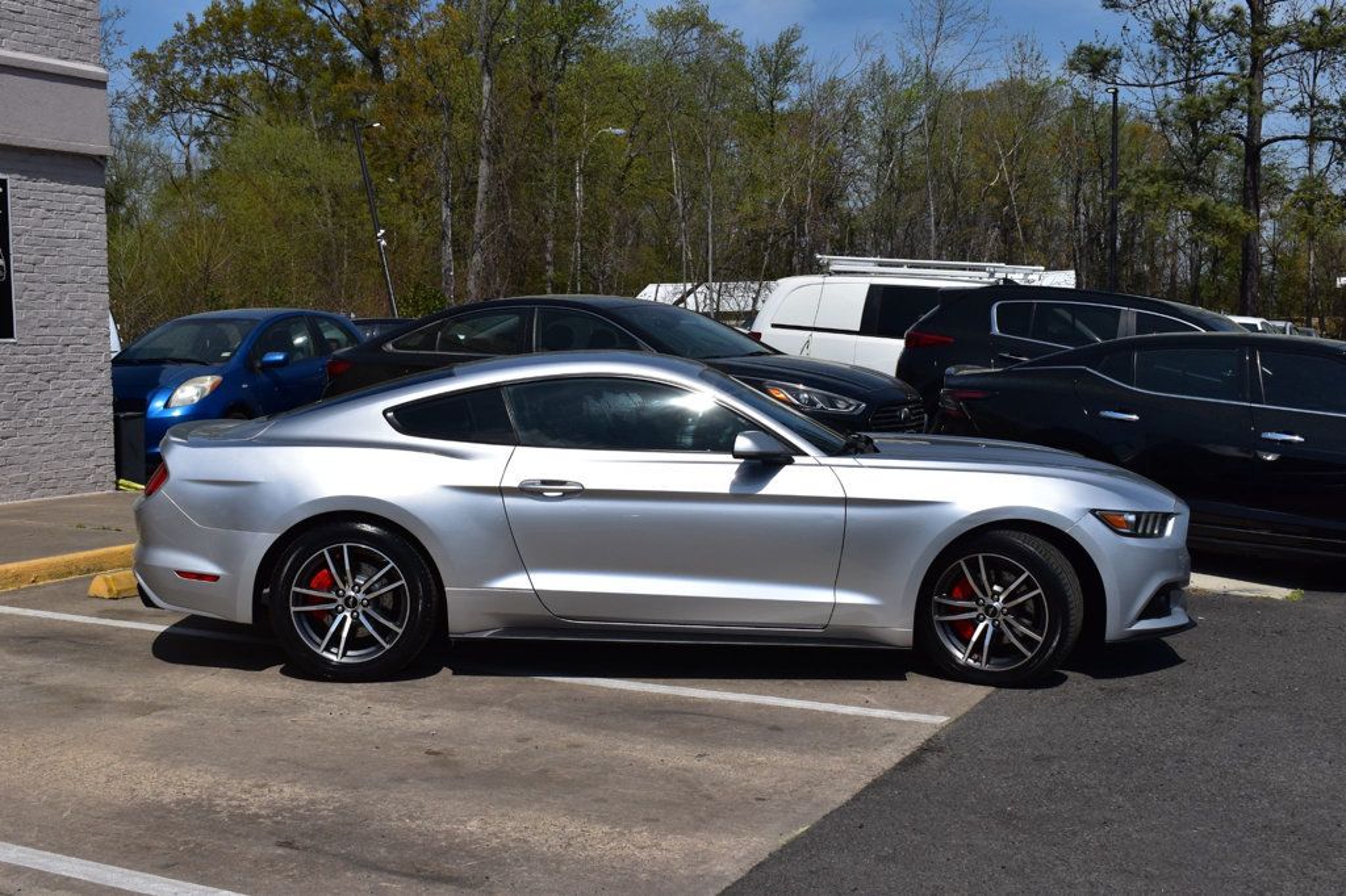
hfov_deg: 45.0
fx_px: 1626
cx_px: 673
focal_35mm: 44
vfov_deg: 30.8
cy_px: 448
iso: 200
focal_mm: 29
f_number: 13
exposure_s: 1/800
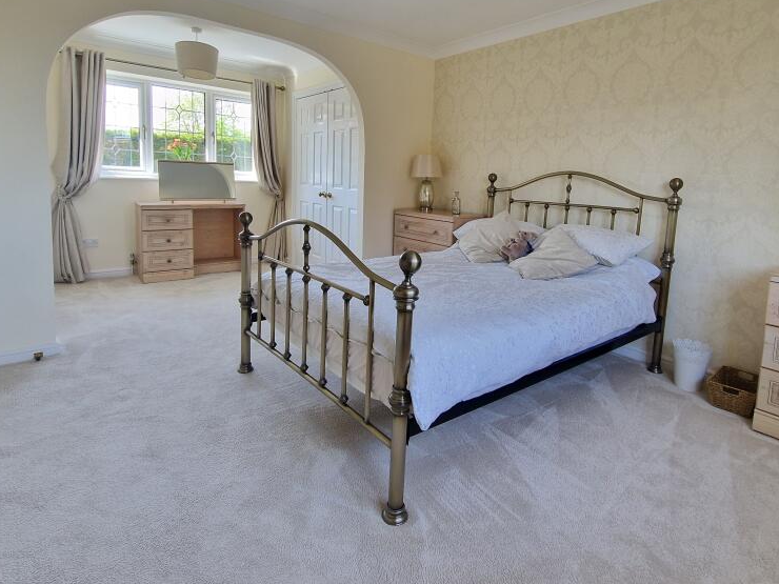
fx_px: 405
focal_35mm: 18
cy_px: 222
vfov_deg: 70.5
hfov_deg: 87.5
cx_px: 426
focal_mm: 2.2
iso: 125
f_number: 2.2
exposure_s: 1/50
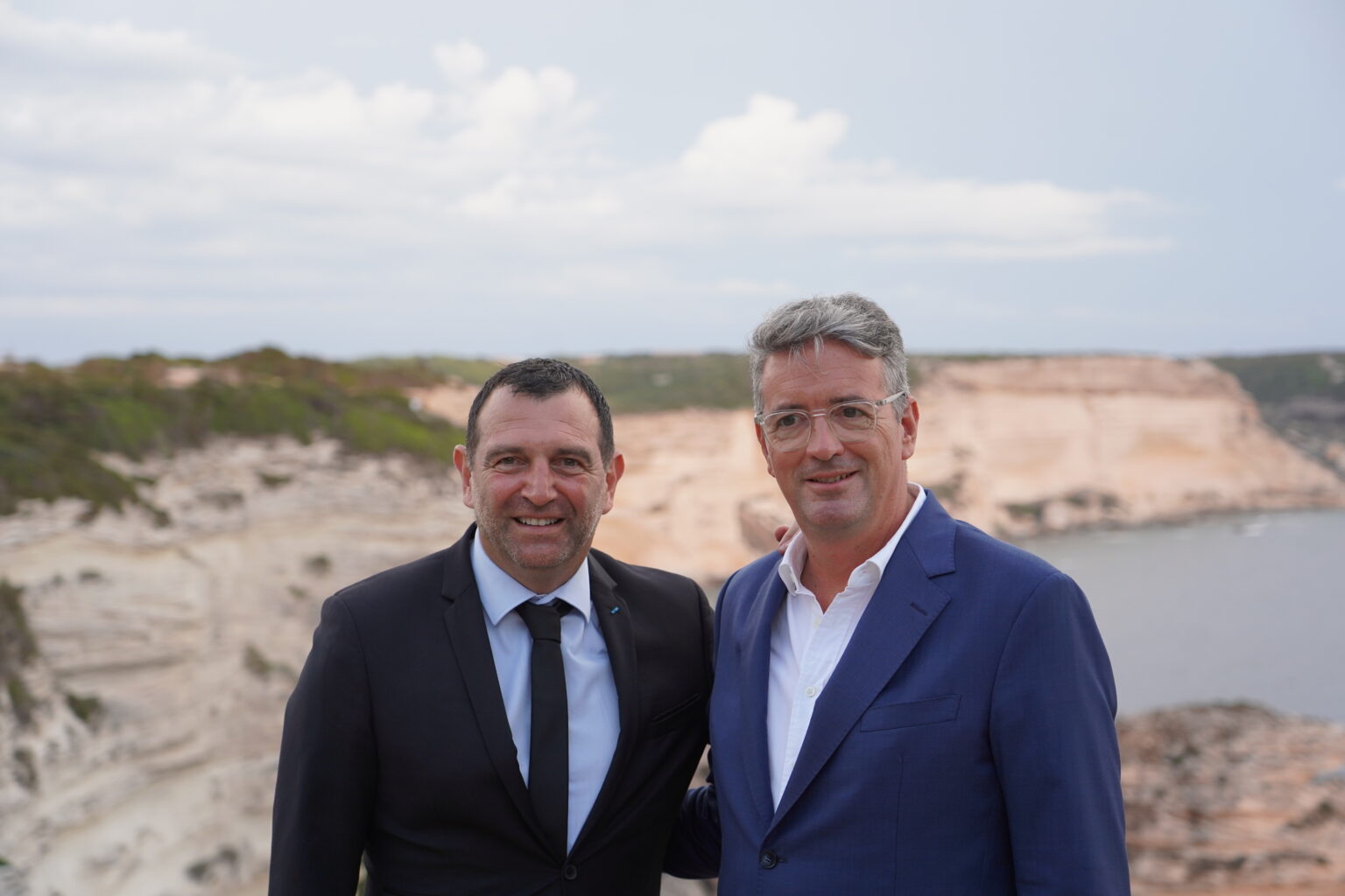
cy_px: 448
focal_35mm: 61
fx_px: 2279
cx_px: 672
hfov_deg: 32.9
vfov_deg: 22.3
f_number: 4
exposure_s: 1/160
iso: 640
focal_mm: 61
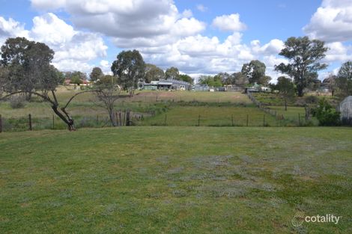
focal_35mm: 33
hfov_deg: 57.2
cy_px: 117
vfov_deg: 39.9
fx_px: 323
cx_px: 176
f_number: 8
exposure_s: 1/250
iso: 100
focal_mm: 22
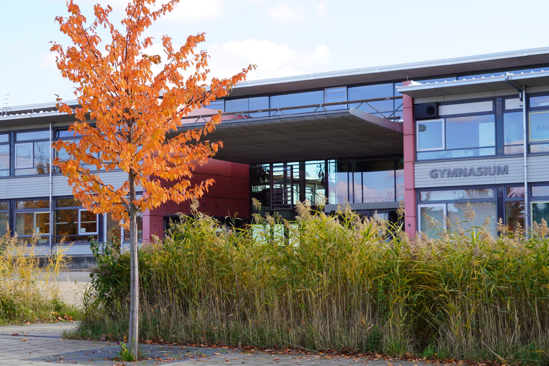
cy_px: 183
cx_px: 274
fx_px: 1121
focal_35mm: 74
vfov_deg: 18.6
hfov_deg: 27.5
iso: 100
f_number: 5.6
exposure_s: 1/100
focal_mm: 49
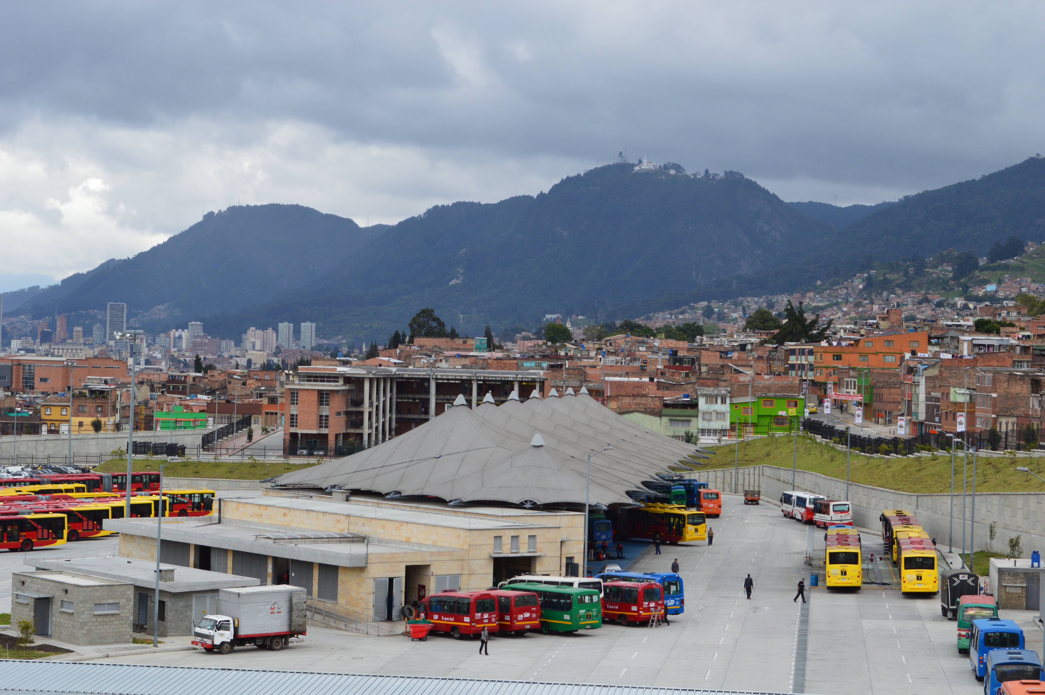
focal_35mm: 82
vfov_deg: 16.5
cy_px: 348
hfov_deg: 24.6
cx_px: 522
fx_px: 2393
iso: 400
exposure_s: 1/250
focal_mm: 55
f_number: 10
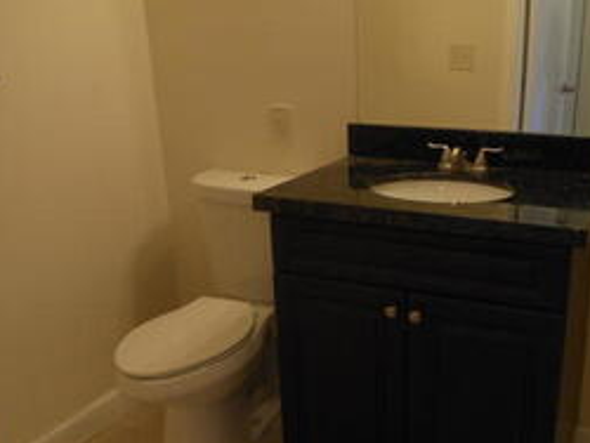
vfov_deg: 36.0
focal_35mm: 40
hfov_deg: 46.3
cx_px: 375
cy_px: 238
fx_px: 682
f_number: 3.2
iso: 200
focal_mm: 4.5
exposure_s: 1/25
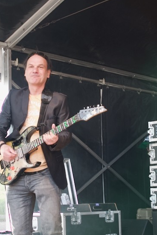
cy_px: 125
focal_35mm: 79
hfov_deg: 17.3
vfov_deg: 25.7
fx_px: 516
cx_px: 54
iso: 400
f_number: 2.8
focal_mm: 12.33
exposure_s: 1/250
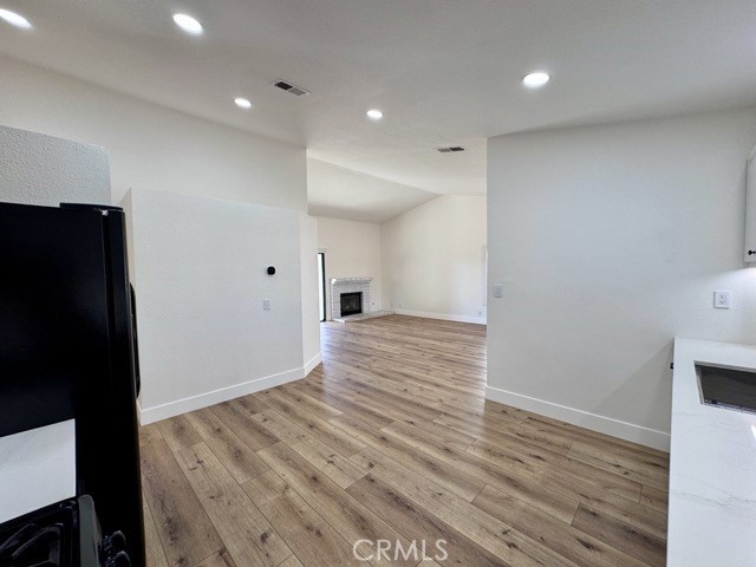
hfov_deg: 102.1
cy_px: 284
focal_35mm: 14
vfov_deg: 85.7
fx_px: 306
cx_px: 378
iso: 80
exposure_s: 1/120
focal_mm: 2.22
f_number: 2.2
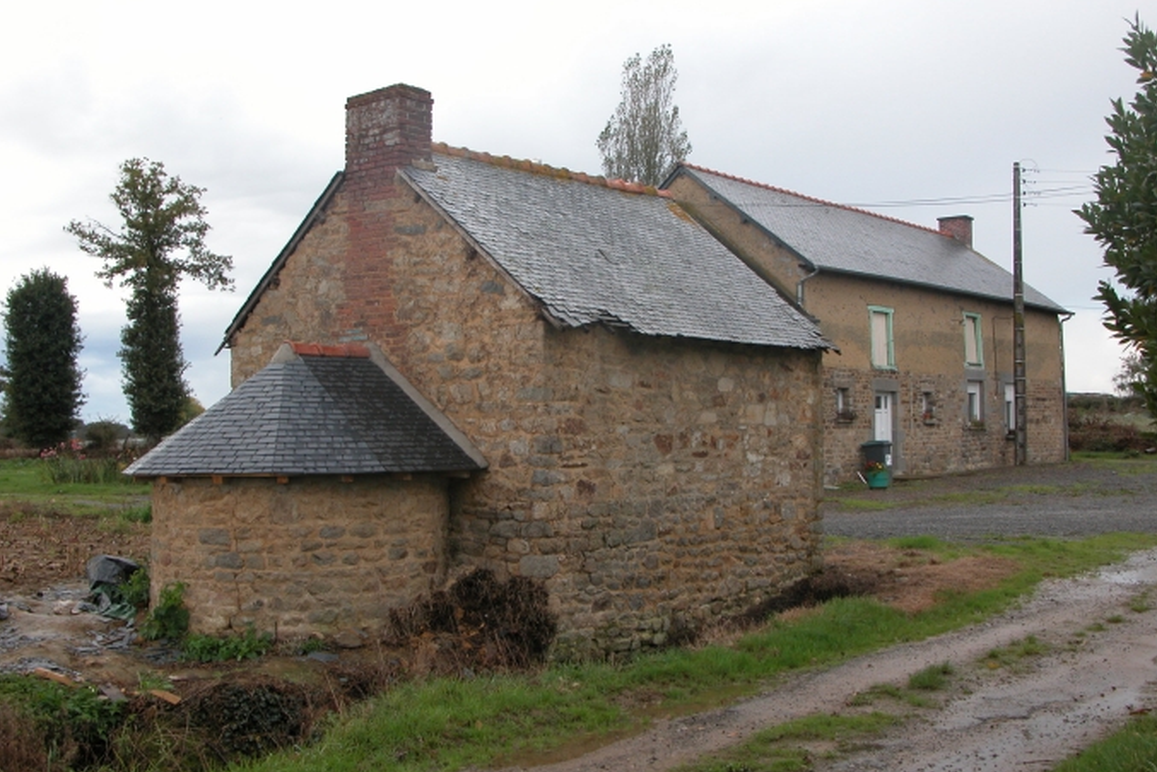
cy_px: 395
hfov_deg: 44.5
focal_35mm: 44
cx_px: 576
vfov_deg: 30.5
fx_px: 1415
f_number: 5.2
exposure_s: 1/191
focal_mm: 10.7
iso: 100
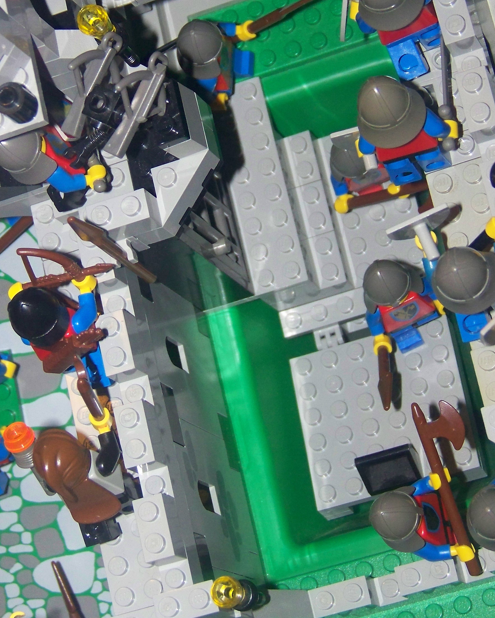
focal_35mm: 118
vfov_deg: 16.3
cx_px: 206
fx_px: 2161
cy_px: 201
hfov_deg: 13.1
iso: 200
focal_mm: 14.6
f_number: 3.2
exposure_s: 1/30
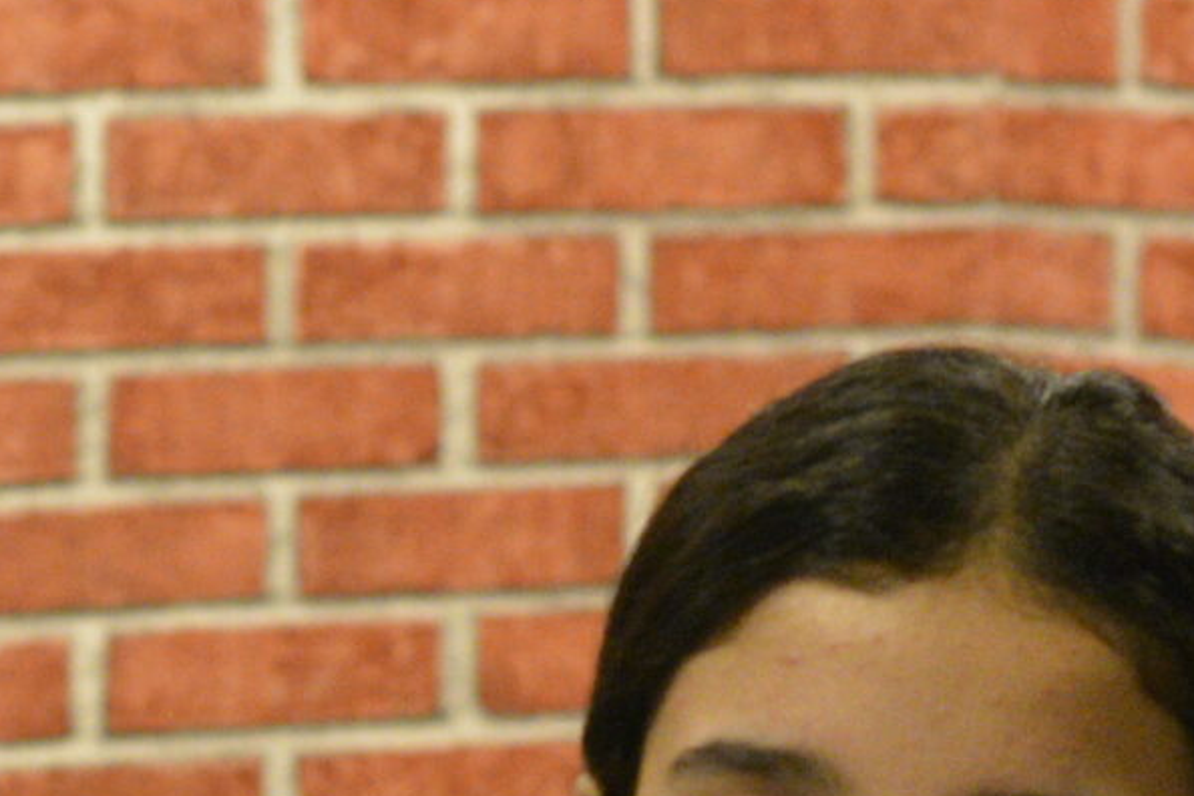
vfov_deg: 4.2
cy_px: 865
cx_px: -147
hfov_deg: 6.3
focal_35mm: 323
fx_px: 10712
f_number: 3.5
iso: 3200
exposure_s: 1/250
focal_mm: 50
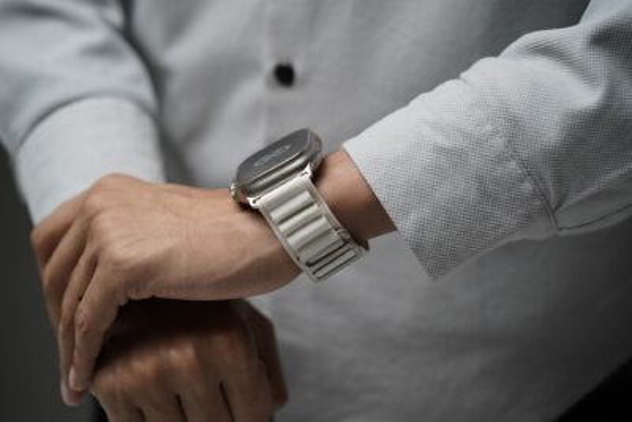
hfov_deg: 22.6
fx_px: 1580
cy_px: 211
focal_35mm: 90
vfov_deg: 15.2
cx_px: 316
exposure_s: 1/200
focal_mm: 90
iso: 1600
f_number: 2.8
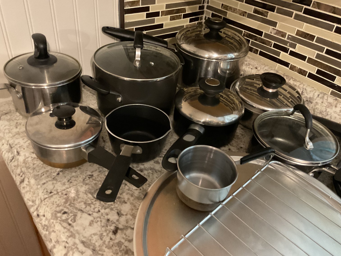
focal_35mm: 29
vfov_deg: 48.2
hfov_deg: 61.7
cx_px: 170
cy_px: 128
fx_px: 286
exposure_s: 1/30
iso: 500
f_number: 1.8
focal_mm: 3
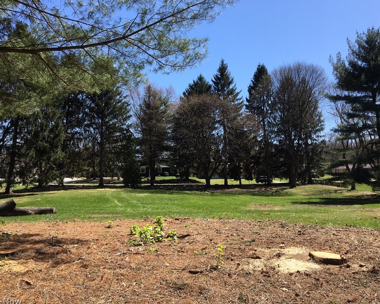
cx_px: 188
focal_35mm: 31
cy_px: 152
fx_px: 349
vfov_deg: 47.1
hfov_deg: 57.2
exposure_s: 1/1261
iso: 25
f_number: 2.2
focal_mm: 4.15
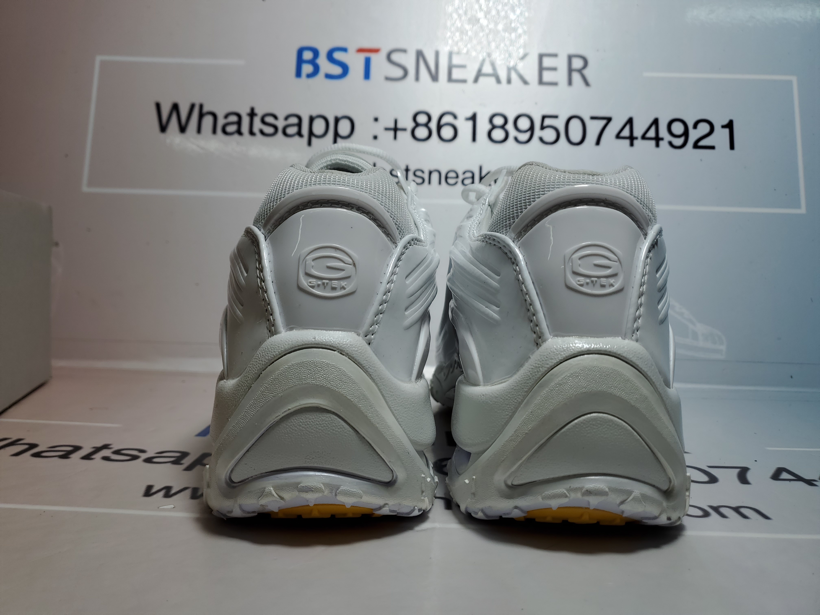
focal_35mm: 26
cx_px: 410
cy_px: 308
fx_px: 616
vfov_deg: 53.1
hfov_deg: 67.3
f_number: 1.5
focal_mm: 4.3
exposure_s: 1/962
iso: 50
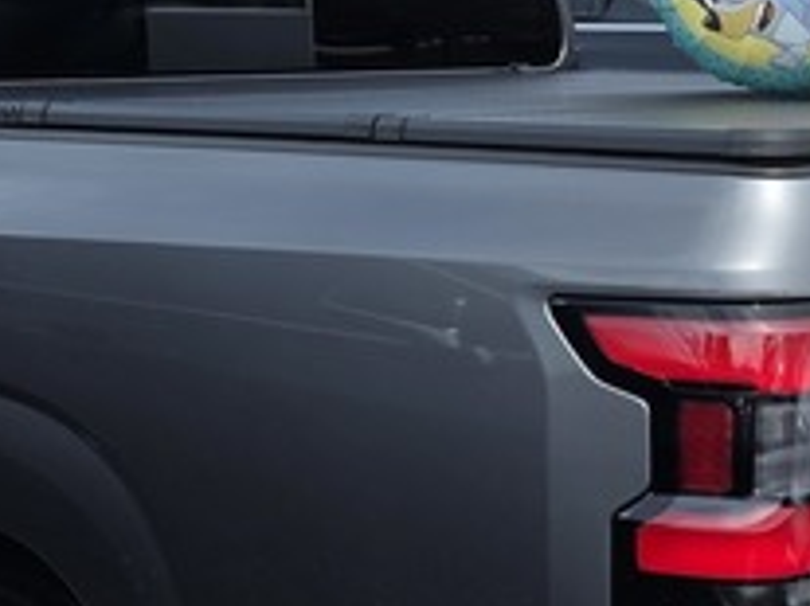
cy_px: 192
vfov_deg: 16.5
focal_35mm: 89
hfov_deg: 19.9
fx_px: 2081
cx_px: 1096
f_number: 1.7
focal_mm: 6.3
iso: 80
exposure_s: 1/5153
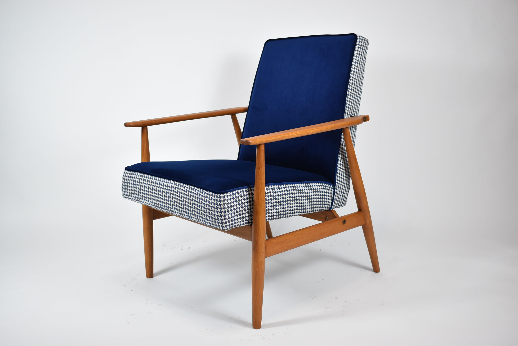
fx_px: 583
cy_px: 173
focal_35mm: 40
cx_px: 259
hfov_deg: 47.9
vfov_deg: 33.1
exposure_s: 1/125
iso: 800
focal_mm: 27
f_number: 5
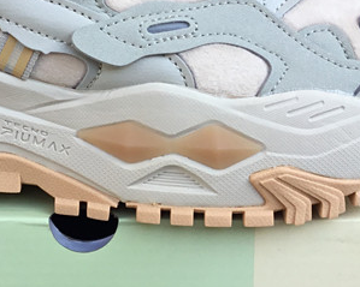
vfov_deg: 16.9
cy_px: 130
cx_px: 95
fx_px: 969
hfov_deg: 20.9
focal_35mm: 91
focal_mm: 3.3
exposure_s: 1/328
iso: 25
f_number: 2.4
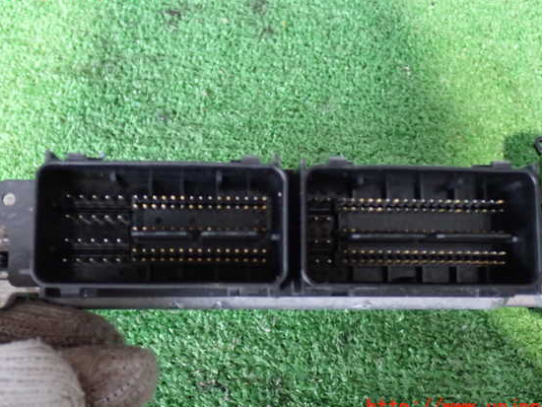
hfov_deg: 39.6
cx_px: 294
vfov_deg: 30.3
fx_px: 752
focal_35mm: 48
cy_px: 199
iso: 800
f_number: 2.9
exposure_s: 1/10
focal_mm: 7.84
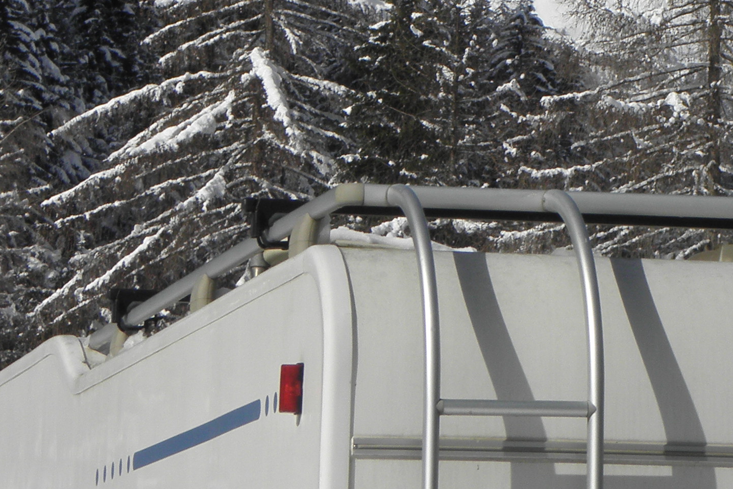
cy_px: -99
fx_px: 5089
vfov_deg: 5.5
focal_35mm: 250
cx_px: 742
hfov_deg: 8.2
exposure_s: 1/640
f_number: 5.6
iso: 64
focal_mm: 15.54
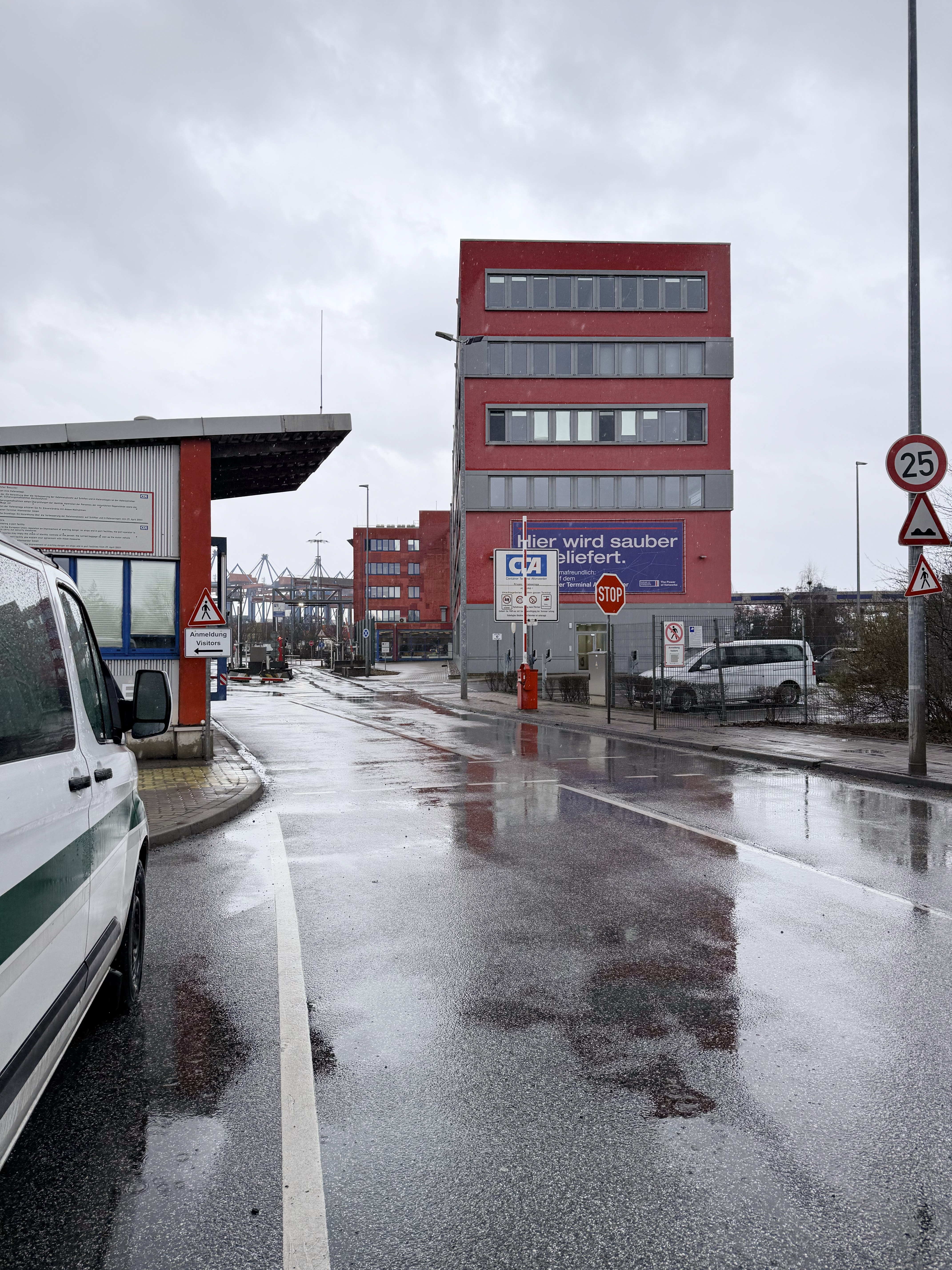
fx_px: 880
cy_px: 635
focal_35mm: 24
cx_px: 476
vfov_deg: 71.6
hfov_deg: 56.8
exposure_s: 1/1122
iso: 80
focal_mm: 6.76
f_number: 1.78
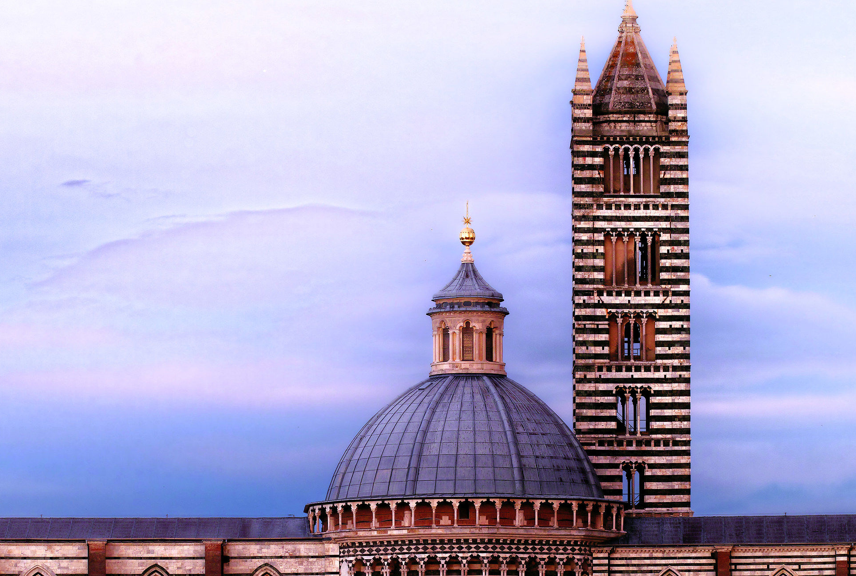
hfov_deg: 6.1
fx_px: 7987
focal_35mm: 335
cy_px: 323
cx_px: 334
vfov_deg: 4.1
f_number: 8
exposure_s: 1/30
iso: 200
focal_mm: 180
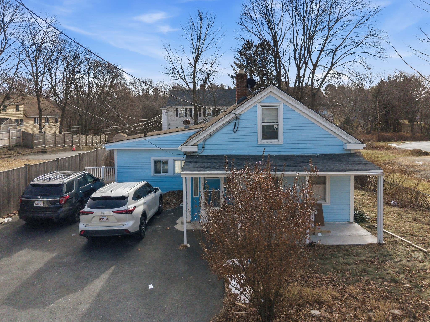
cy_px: 161
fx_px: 298
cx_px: 215
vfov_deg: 56.8
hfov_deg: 71.6
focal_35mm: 24
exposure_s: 1/6000
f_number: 1.8
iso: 300
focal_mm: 8.7
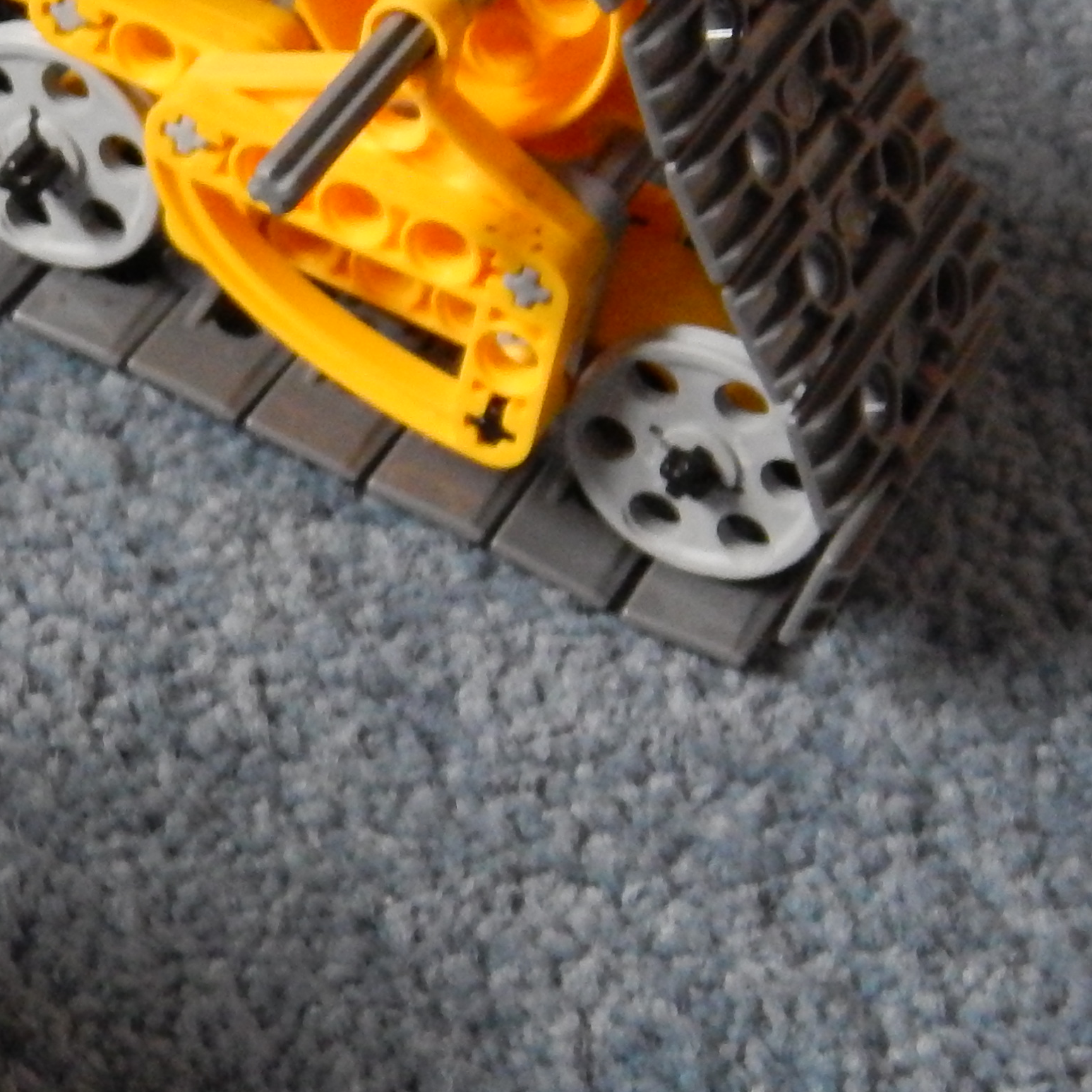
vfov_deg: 13.5
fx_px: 4604
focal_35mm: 129
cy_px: 643
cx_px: -392
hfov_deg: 13.0
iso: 800
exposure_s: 1/8
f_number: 3.7
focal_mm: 8.6
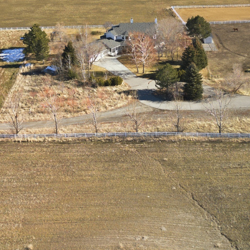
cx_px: 129
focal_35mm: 54
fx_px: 441
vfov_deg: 30.5
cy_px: 36
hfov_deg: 31.6
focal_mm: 6.7
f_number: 1.7
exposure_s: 1/640
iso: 100
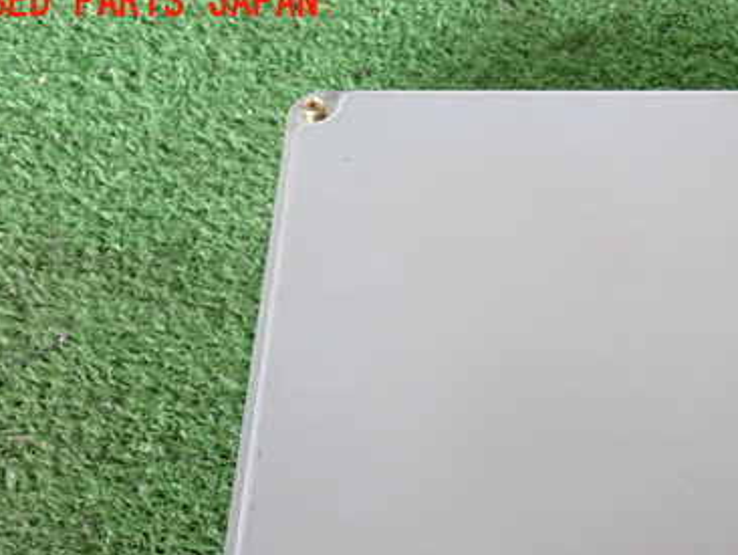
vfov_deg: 24.5
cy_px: 432
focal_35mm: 59
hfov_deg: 32.1
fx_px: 1259
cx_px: 557
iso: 640
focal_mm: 6.37
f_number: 2.5
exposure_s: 1/40
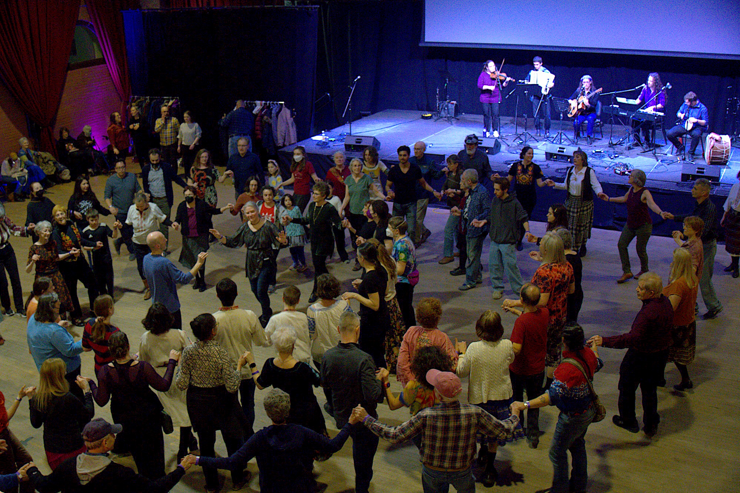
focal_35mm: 39
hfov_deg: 50.1
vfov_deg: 34.6
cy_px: 253
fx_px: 792
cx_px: 362
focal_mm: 25
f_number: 4
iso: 6400
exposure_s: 1/40
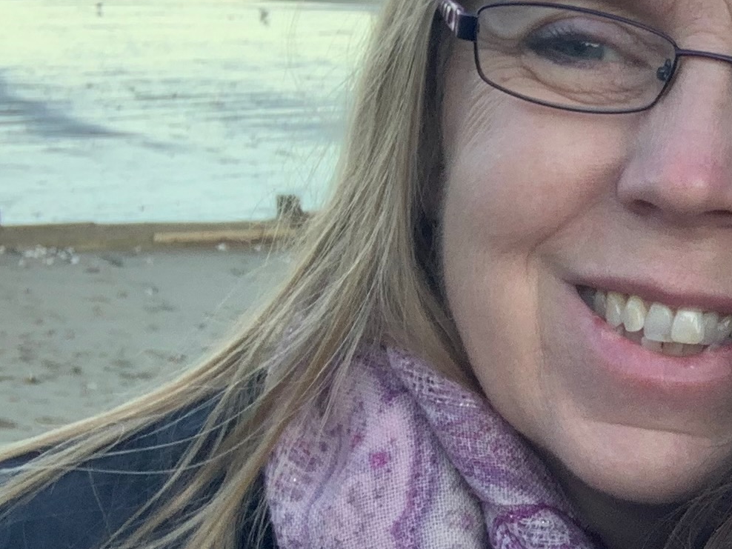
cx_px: 1013
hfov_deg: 18.0
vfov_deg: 14.8
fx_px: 2115
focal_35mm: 100
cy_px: 386
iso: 32
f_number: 2.2
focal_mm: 2.87
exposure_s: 1/121
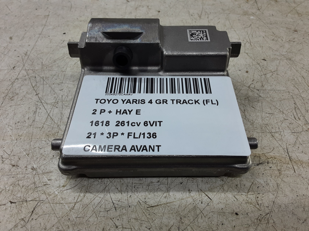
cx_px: 154
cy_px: 116
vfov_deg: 51.4
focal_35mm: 27
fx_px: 241
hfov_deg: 65.3
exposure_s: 1/50
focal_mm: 2.91
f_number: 1.9
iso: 50
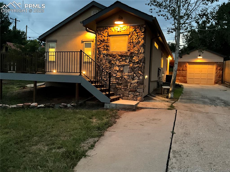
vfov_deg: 48.2
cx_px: 115
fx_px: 193
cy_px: 86
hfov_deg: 61.7
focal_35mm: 29
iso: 640
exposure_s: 1/25
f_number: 1.8
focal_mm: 3
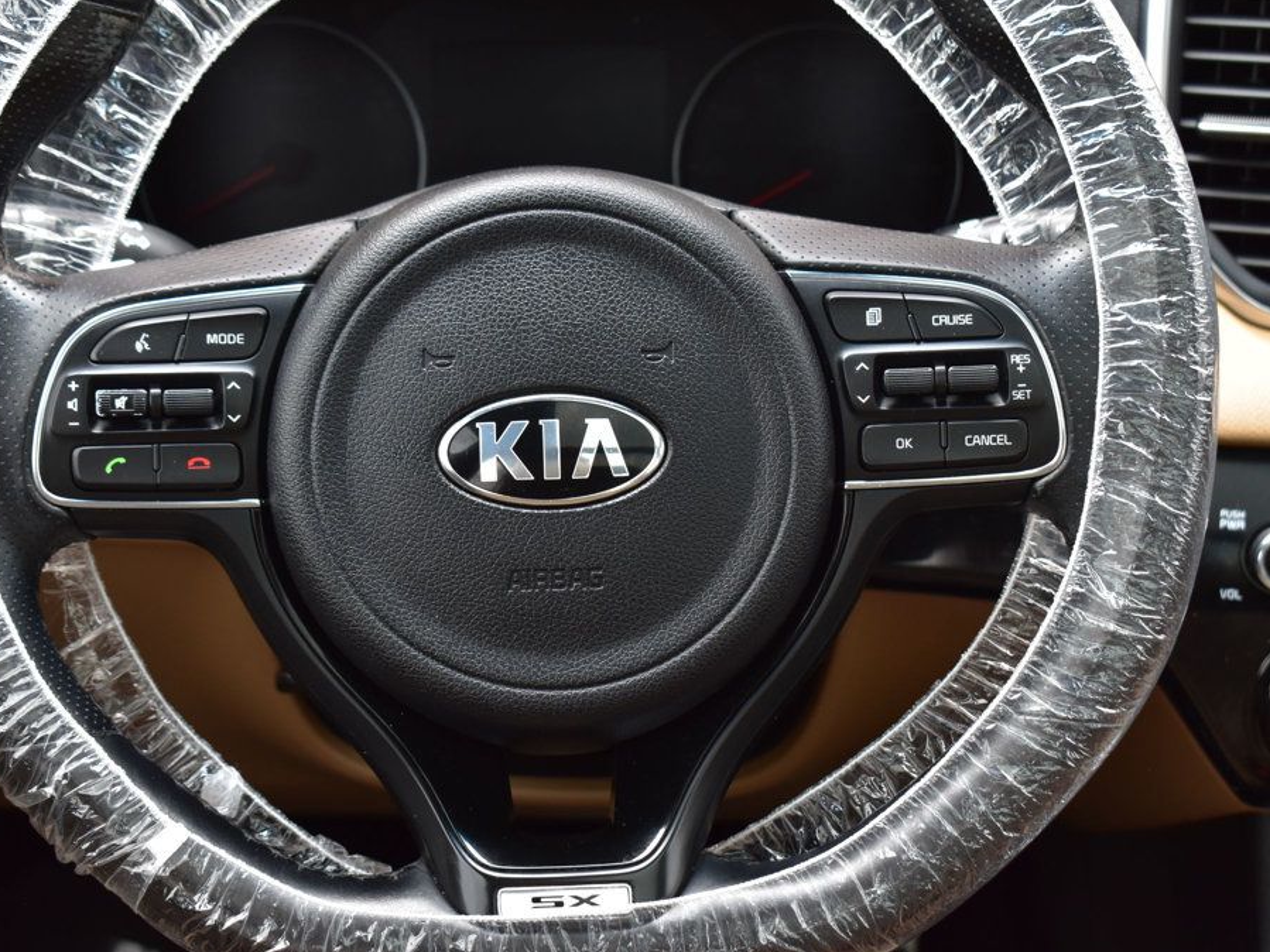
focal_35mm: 69
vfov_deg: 21.3
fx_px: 2531
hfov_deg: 28.2
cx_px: 615
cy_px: 473
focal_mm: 42
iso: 500
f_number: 6.3
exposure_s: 1/15
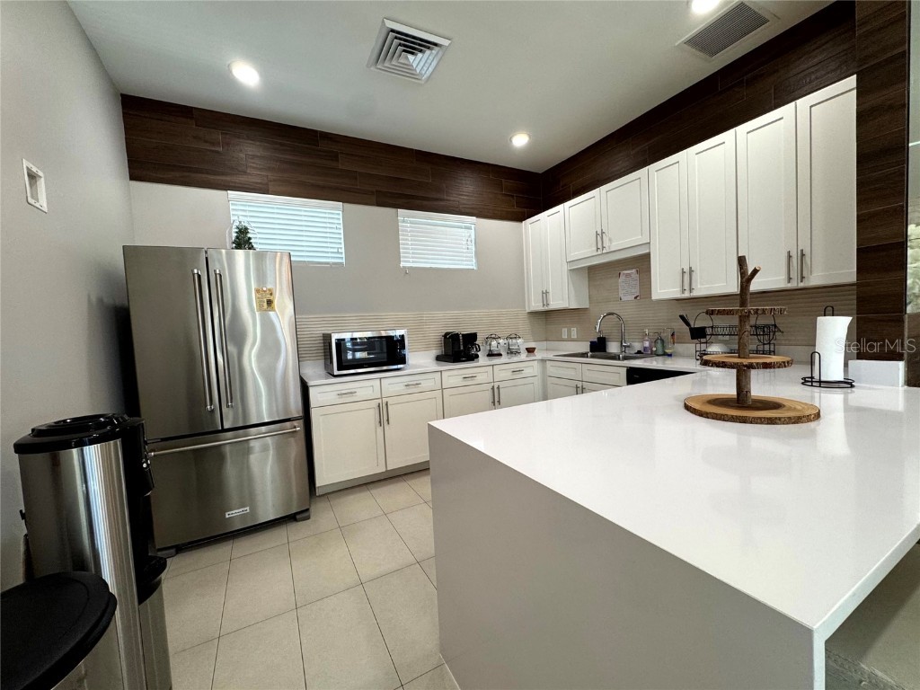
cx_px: 460
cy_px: 345
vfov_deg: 85.7
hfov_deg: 102.1
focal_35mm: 14
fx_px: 372
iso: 160
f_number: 2.2
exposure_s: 1/120
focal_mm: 2.22
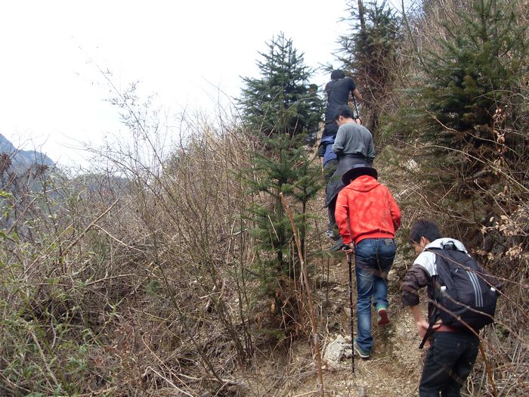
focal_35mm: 37
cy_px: 198
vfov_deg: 38.7
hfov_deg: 50.1
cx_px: 264
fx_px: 565
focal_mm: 6.3
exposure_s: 1/90
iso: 80
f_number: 7
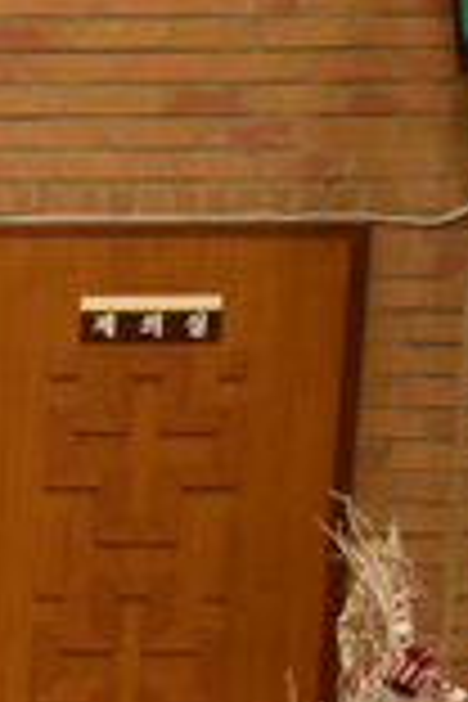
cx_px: -1562
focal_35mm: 216
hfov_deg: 5.4
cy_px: 1440
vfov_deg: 8.9
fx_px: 4212
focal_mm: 22
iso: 2200
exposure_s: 1/60
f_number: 4
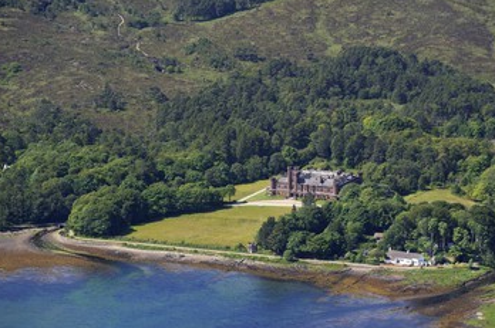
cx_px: 261
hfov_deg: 8.5
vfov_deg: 5.7
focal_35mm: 242
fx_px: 3323
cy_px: 165
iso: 200
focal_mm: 200
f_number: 5.6
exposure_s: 1/800
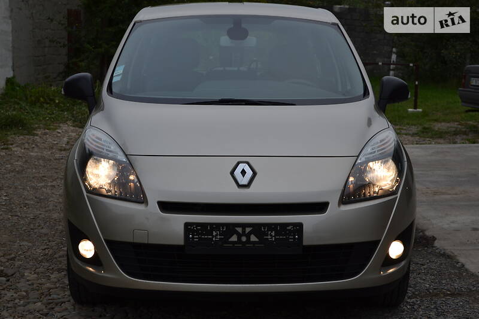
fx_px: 1038
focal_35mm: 78
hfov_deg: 26.0
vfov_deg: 17.5
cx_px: 240
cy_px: 160
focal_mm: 52
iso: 100
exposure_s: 1/125
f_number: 5.6
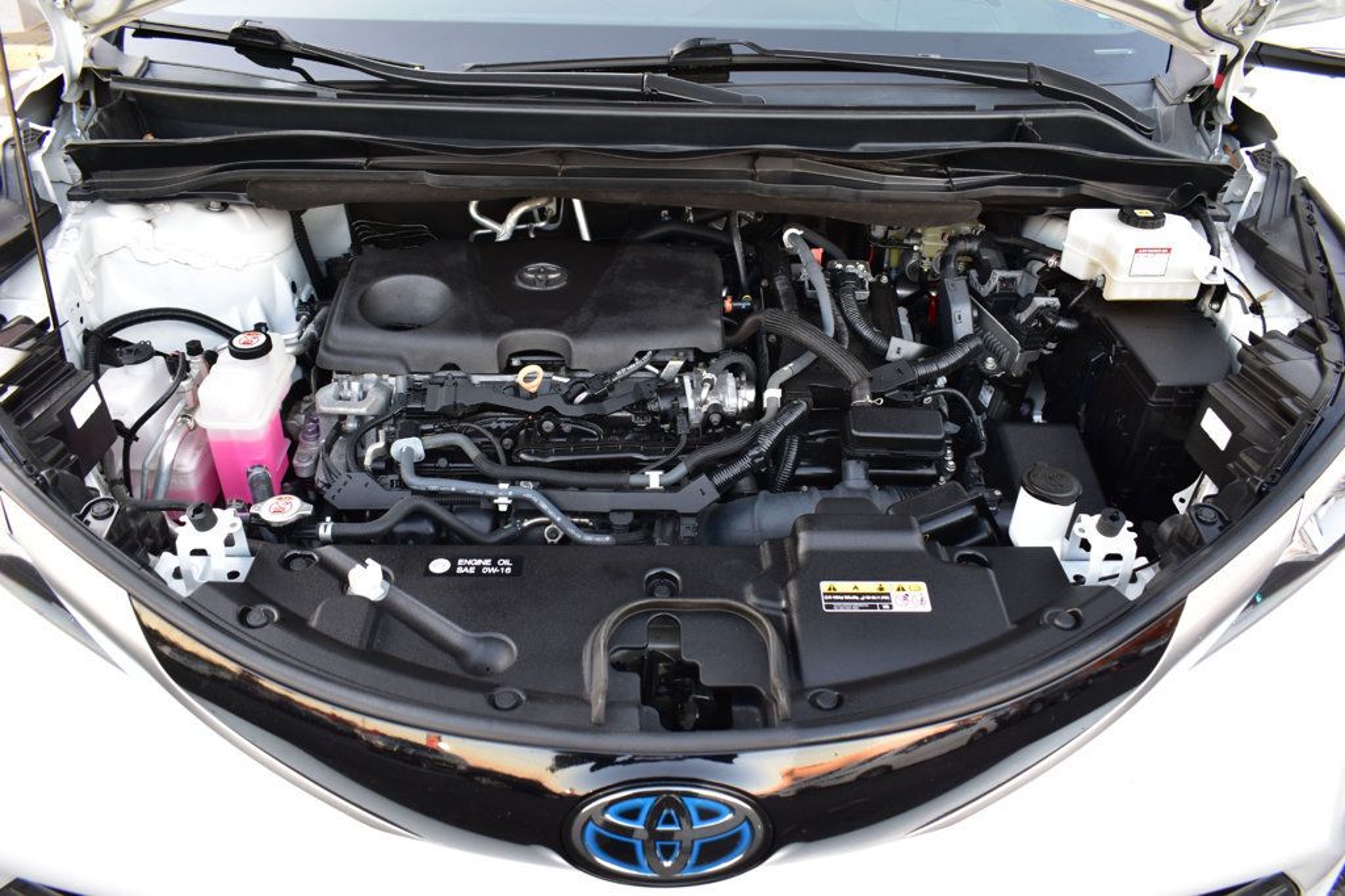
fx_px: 1008
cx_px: 672
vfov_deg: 47.9
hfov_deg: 67.4
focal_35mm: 27
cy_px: 448
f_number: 6.3
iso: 400
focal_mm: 18
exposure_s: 1/15
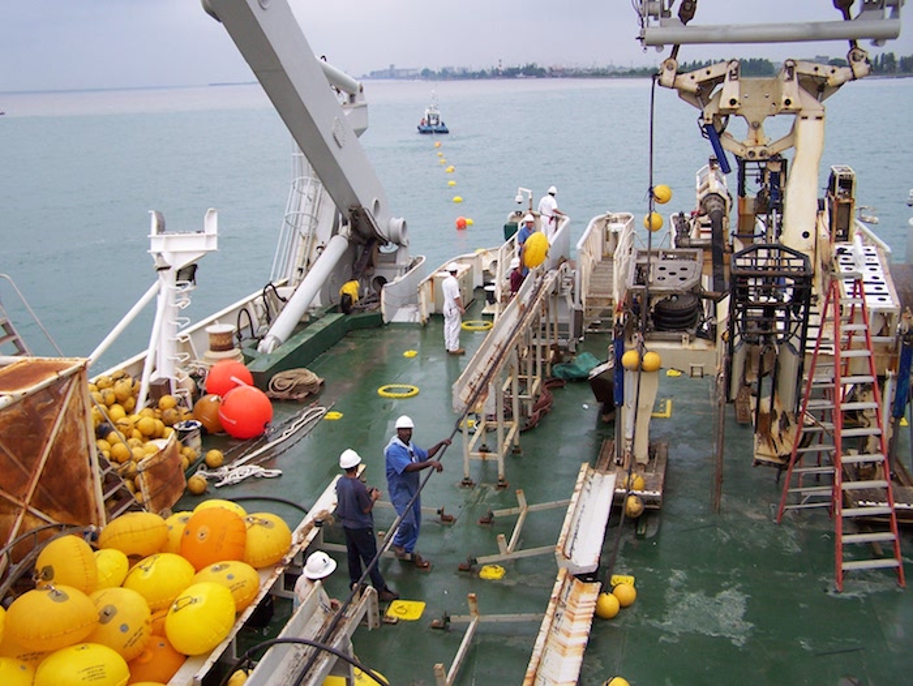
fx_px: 1003
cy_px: 343
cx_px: 456
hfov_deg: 48.9
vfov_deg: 37.8
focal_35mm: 38
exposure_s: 1/100
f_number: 2.8
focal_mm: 6.3
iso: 80
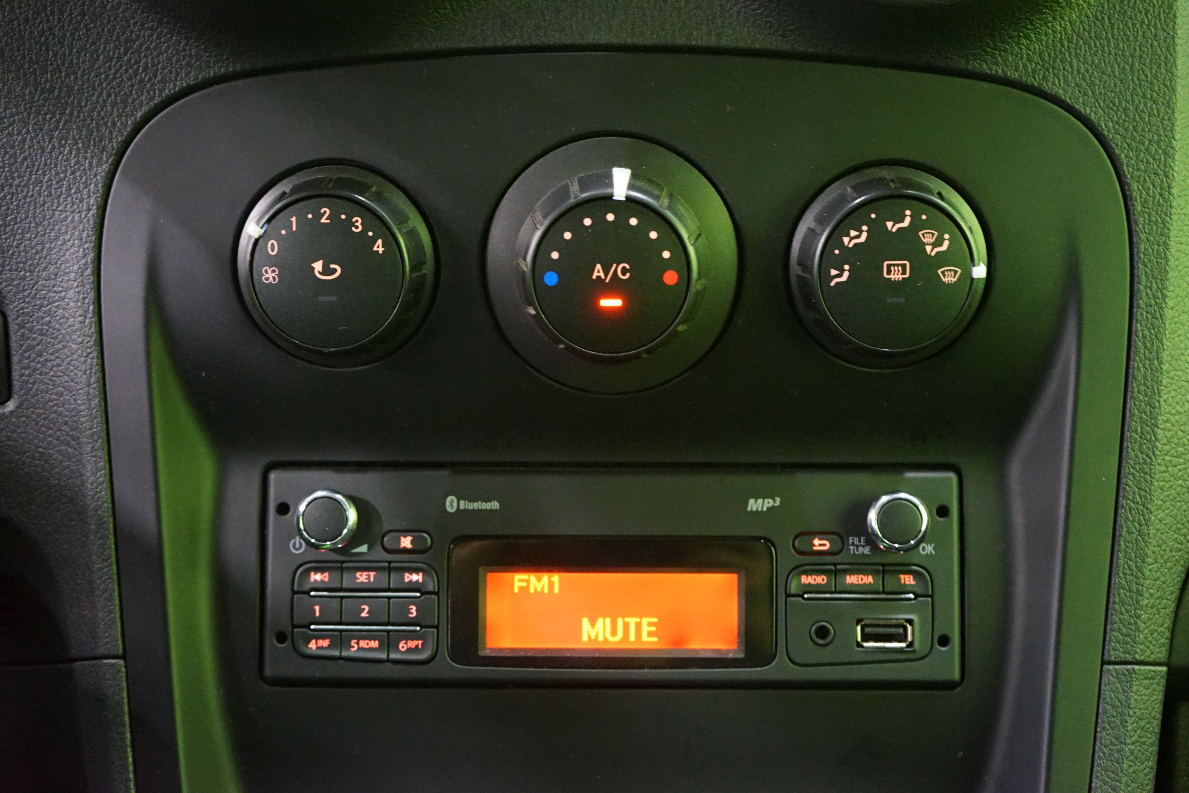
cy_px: 396
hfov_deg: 44.5
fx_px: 1453
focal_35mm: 44
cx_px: 594
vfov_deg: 30.5
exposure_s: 1/8
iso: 6400
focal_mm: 44
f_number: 4.5
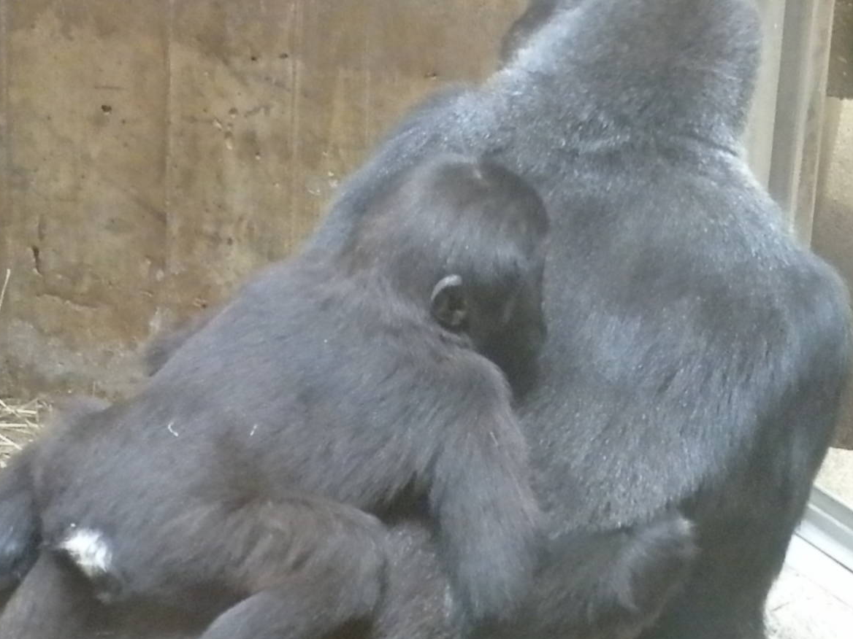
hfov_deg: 12.1
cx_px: 434
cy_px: 408
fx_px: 4017
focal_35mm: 163
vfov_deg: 9.1
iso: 2510
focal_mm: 21
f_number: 5.1
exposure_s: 1/53.1
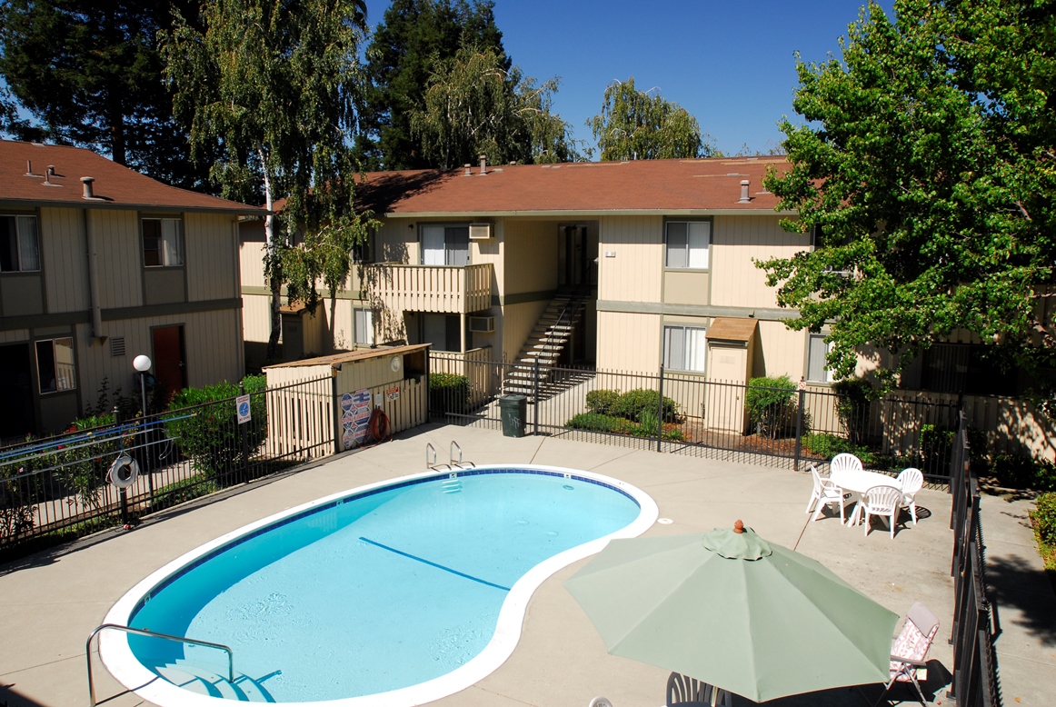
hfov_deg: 70.4
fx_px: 749
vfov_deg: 50.5
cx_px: 528
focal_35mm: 26
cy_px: 354
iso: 200
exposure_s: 1/125
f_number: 8
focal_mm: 17
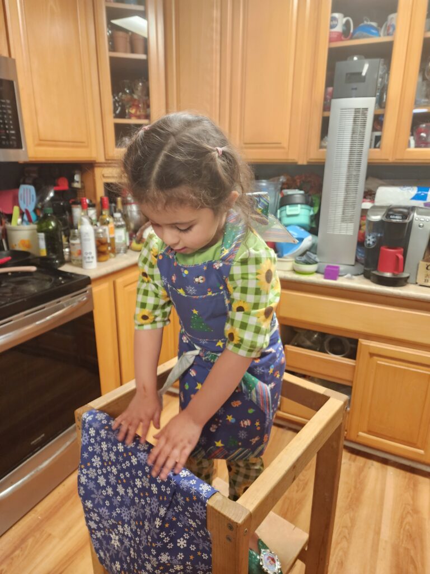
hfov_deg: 58.9
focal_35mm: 23
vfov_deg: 73.9
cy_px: 287
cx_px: 215
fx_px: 381
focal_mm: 6.4
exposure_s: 1/60
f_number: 1.8
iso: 640
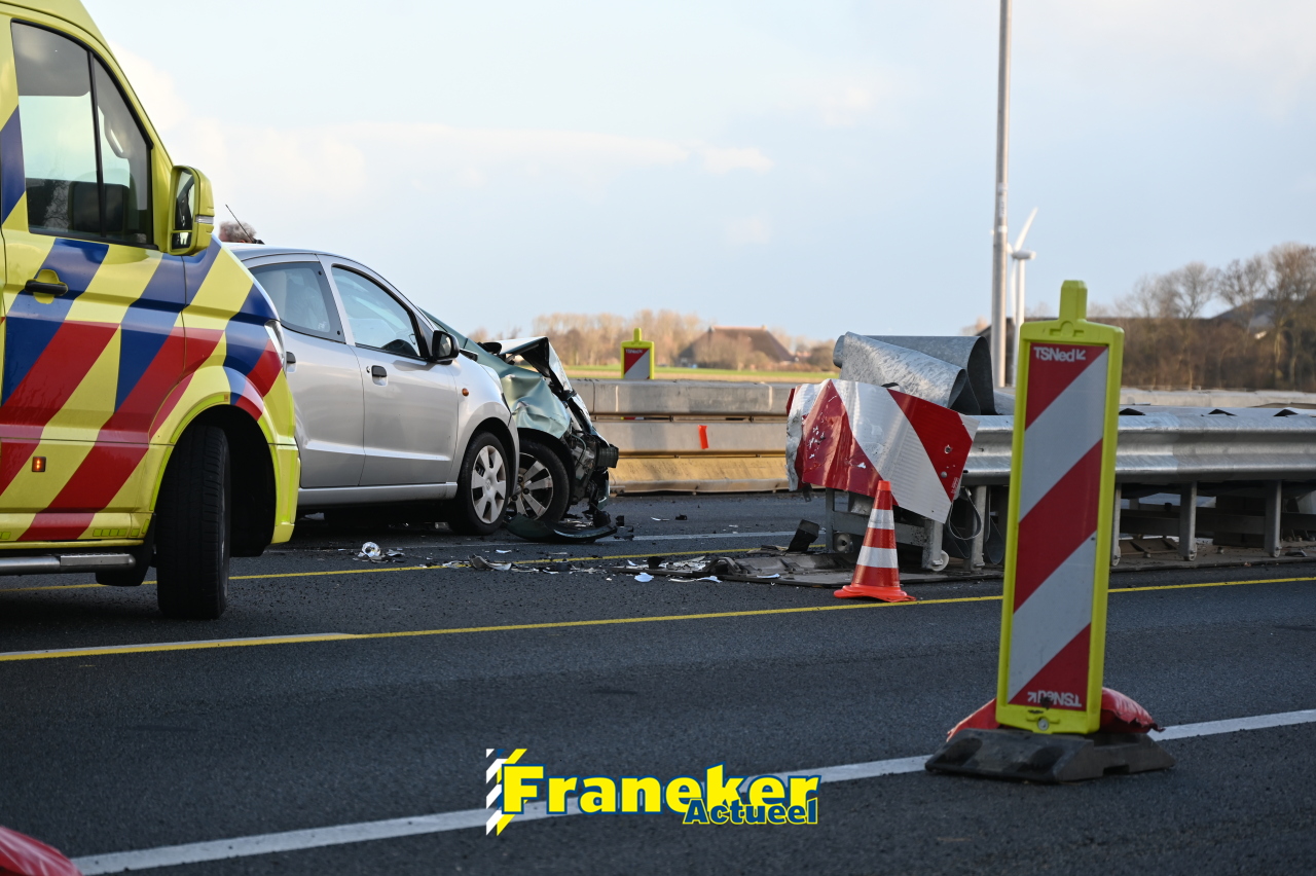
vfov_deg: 10.5
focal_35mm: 130
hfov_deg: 15.8
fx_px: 4750
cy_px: 438
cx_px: 658
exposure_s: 1/250
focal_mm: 130
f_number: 6.3
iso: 280
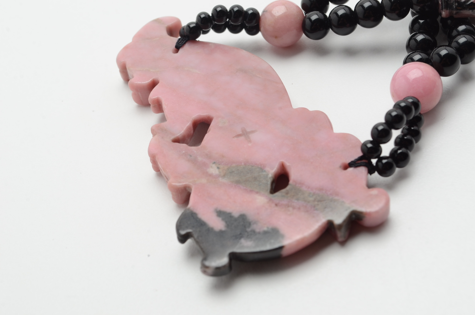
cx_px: 238
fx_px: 1086
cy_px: 158
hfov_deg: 24.7
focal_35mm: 82
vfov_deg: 16.5
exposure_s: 1/125
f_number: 14
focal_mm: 55
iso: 200
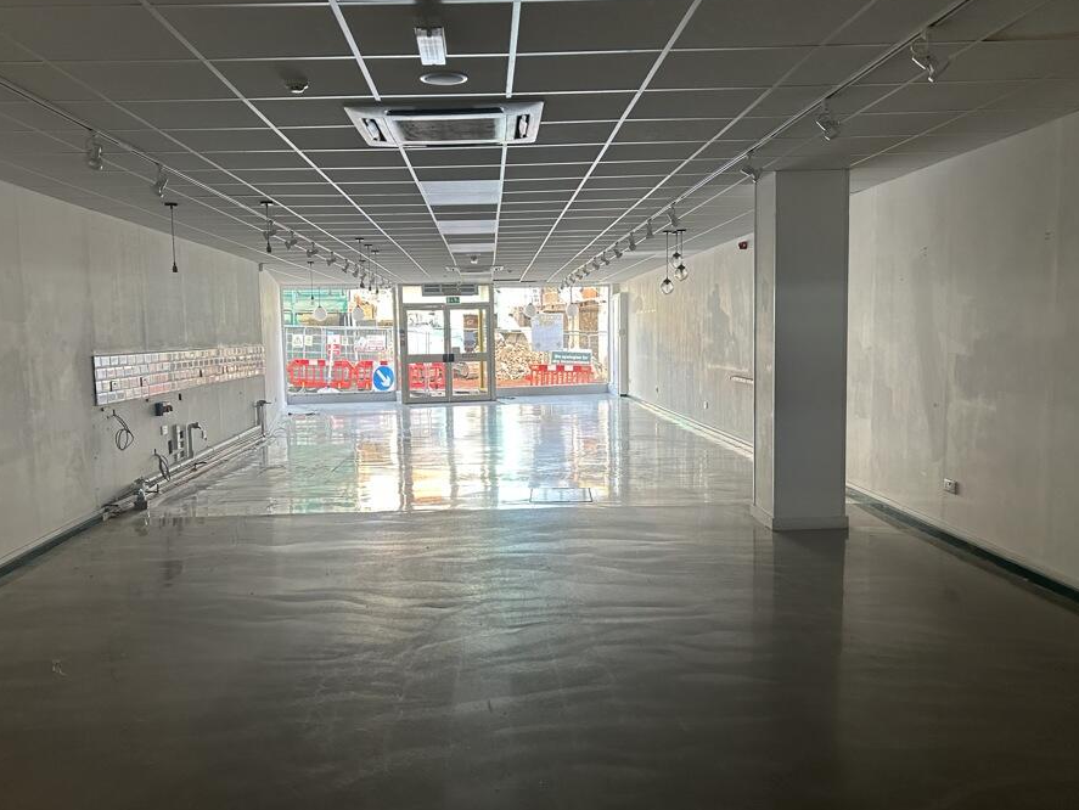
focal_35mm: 30
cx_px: 500
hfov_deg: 59.9
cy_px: 410
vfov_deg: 46.8
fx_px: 935
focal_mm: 5.7
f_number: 1.5
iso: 100
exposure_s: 1/121
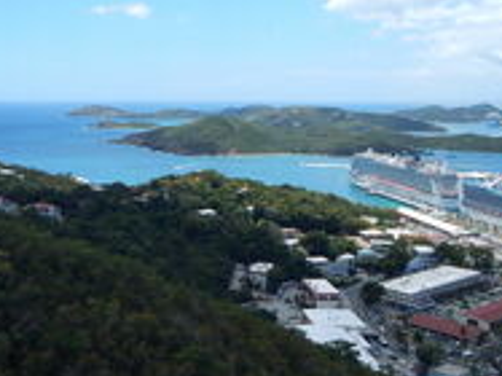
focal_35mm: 47
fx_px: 681
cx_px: 134
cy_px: 121
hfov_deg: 39.5
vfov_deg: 30.6
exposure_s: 1/400
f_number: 6
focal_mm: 4
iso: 125
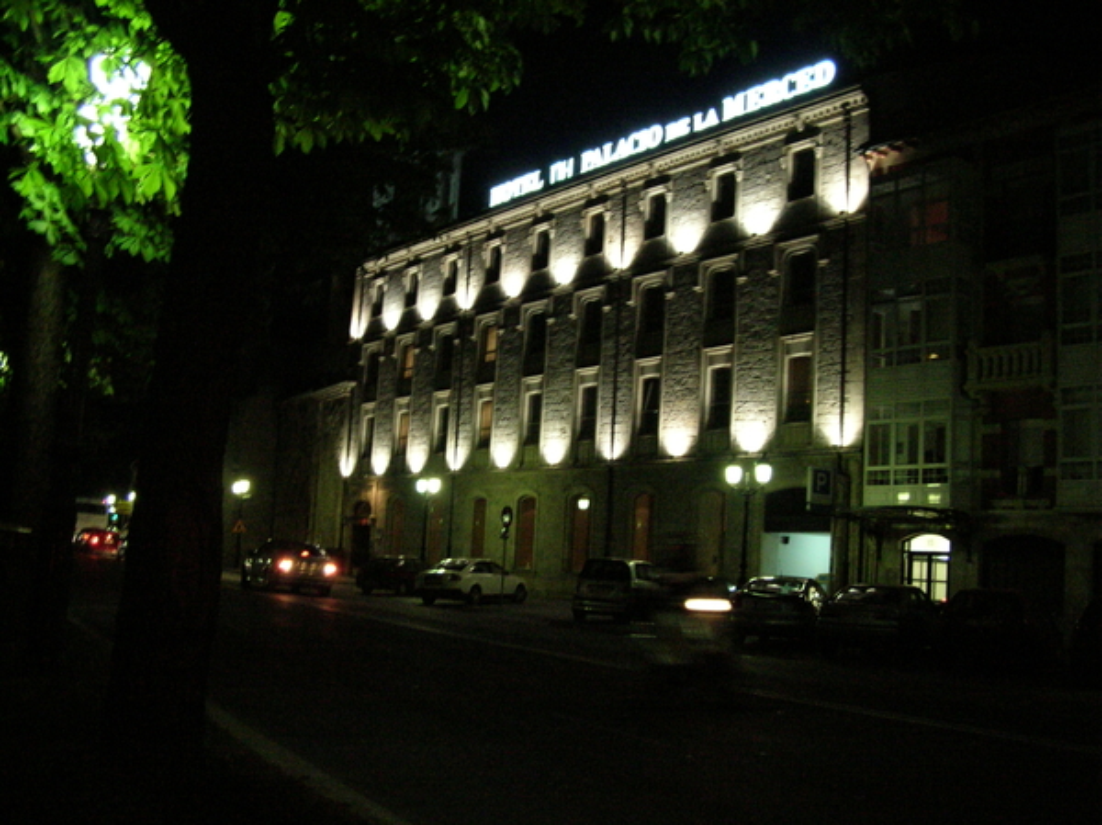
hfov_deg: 51.4
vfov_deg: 39.6
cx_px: 551
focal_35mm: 36
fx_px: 1145
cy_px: 412
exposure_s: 1/19.5
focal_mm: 6
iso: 300
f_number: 2.7
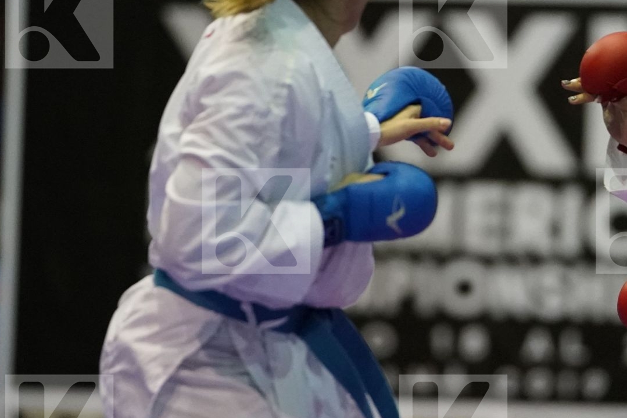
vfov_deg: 2.8
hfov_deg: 4.2
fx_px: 8571
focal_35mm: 492
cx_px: 453
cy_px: 221
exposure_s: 1/800
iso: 6400
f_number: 2.8
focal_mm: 197
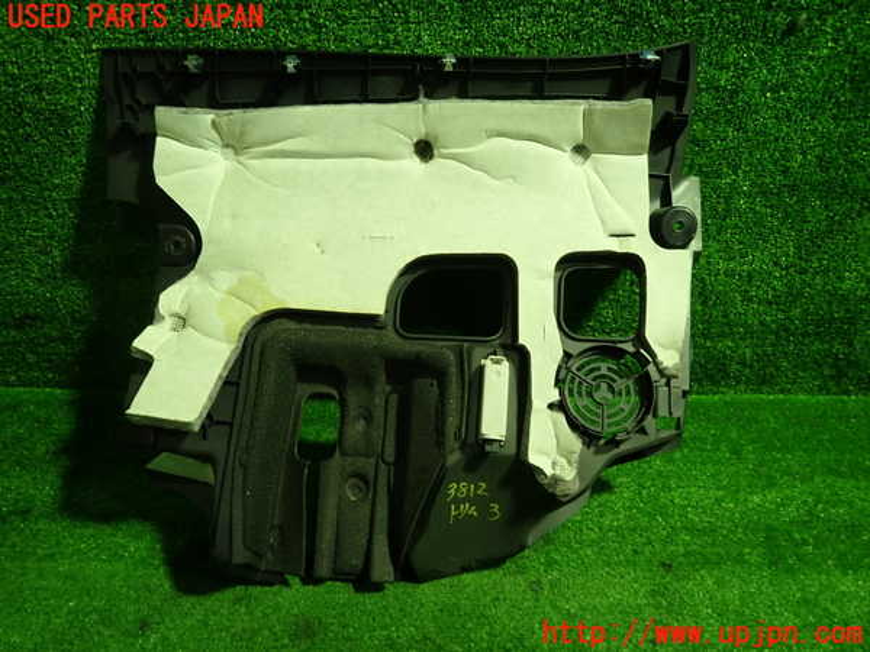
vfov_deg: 54.9
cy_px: 326
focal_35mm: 25
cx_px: 435
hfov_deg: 69.4
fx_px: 628
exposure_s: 1/50
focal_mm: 4.5
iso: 200
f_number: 2
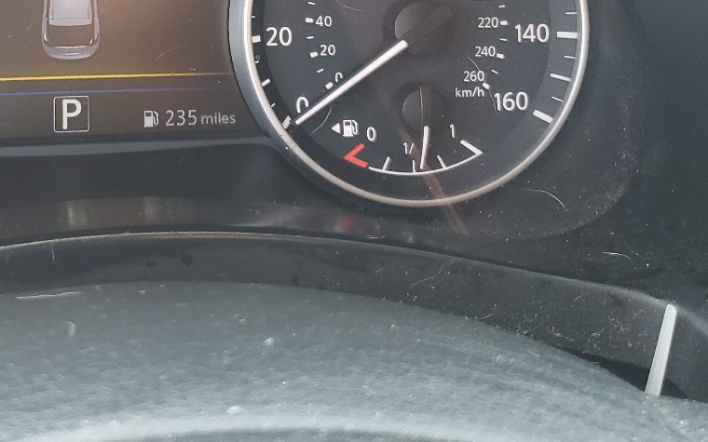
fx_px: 1119
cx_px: 157
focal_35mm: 58
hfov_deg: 34.2
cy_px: -80
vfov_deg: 20.9
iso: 71
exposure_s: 1/60.2
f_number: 1.5
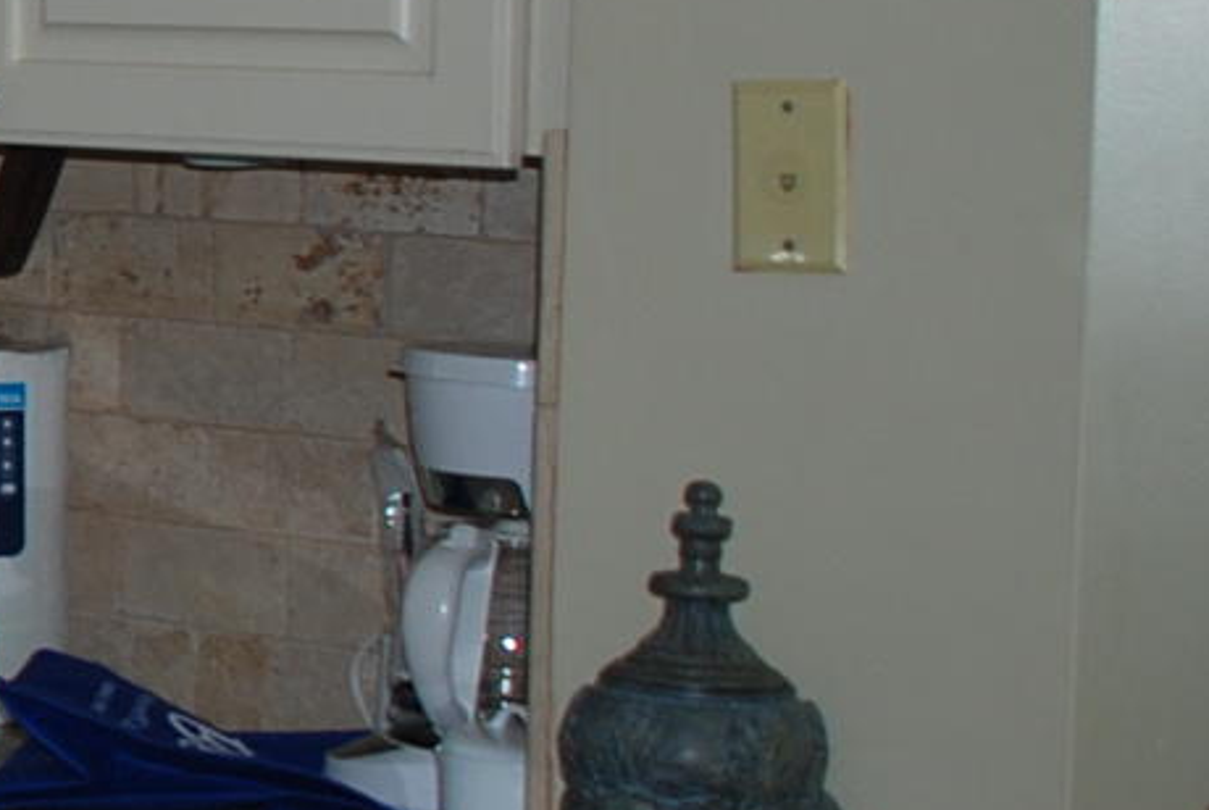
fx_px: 4674
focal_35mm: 139
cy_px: 87
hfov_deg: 12.8
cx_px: -1235
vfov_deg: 9.9
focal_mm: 22
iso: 200
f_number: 3.8
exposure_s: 1/60
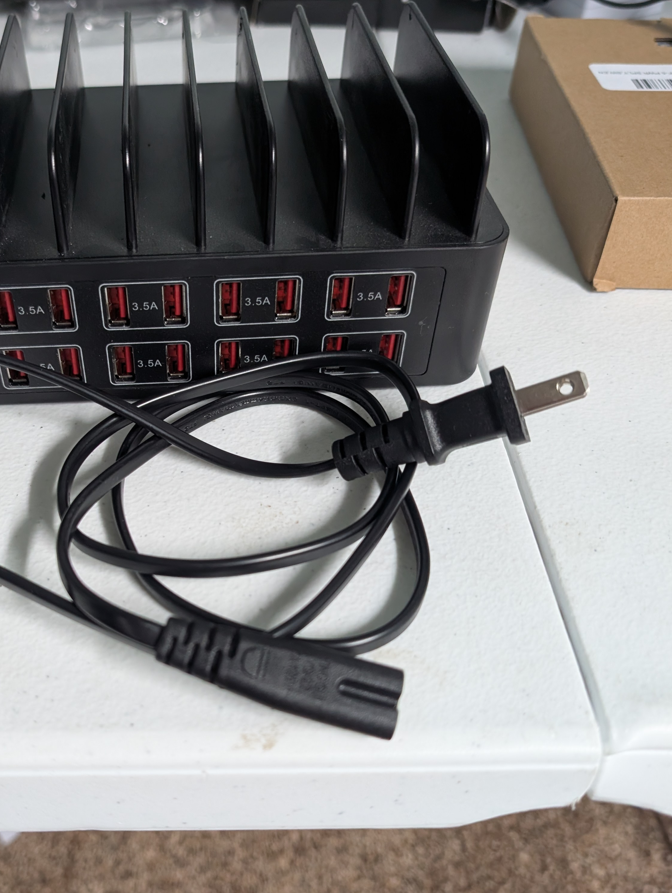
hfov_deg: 42.4
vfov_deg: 55.2
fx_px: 852
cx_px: 220
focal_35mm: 33
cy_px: 493
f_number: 1.68
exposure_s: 1/120
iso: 915
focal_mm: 6.9
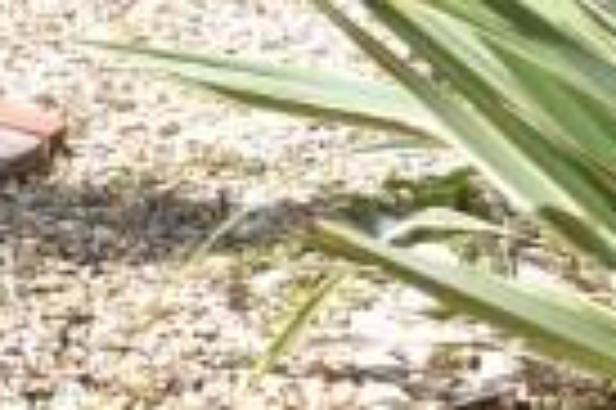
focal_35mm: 135
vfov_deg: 10.1
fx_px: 2307
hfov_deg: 12.9
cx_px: -683
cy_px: 95
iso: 250
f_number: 8
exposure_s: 1/250
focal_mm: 12
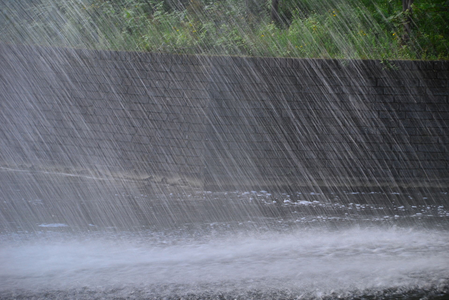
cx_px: 224
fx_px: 2245
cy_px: 150
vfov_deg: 7.6
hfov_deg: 11.4
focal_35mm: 180
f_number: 6
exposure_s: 1/25
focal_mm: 120
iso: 200
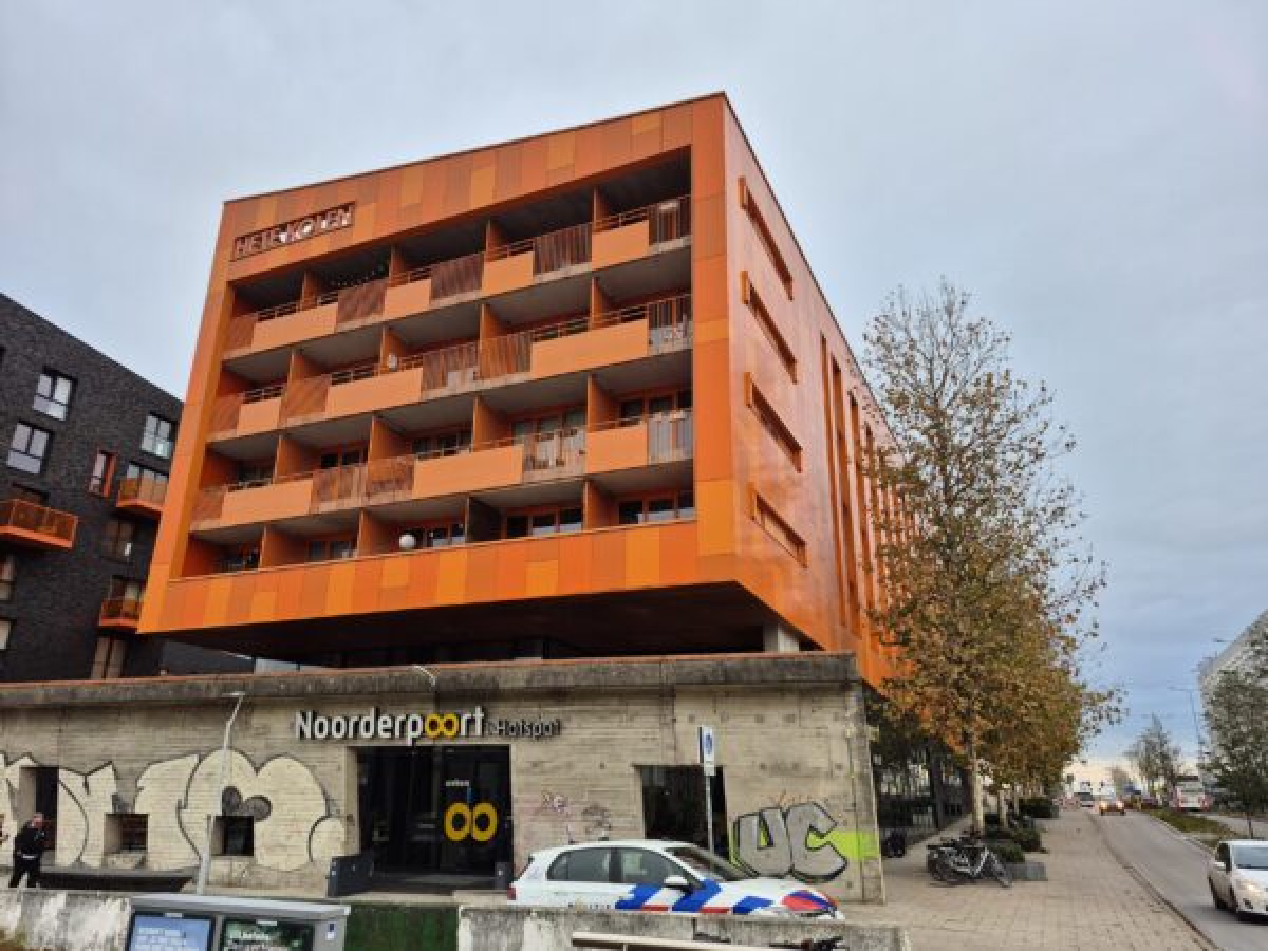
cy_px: 476
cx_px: 634
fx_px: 843
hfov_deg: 73.9
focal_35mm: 23
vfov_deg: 58.9
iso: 64
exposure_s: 1/180
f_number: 1.8
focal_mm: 5.4
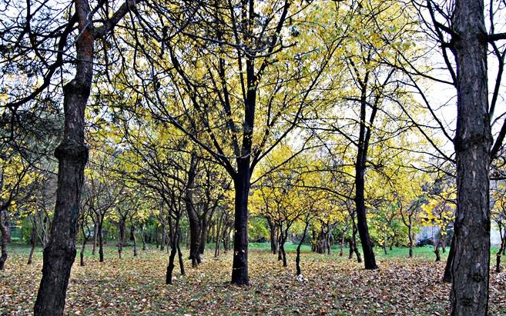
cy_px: 197
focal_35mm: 41
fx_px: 566
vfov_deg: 31.1
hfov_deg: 48.2
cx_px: 231
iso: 200
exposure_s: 1/30
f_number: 7.1
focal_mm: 22
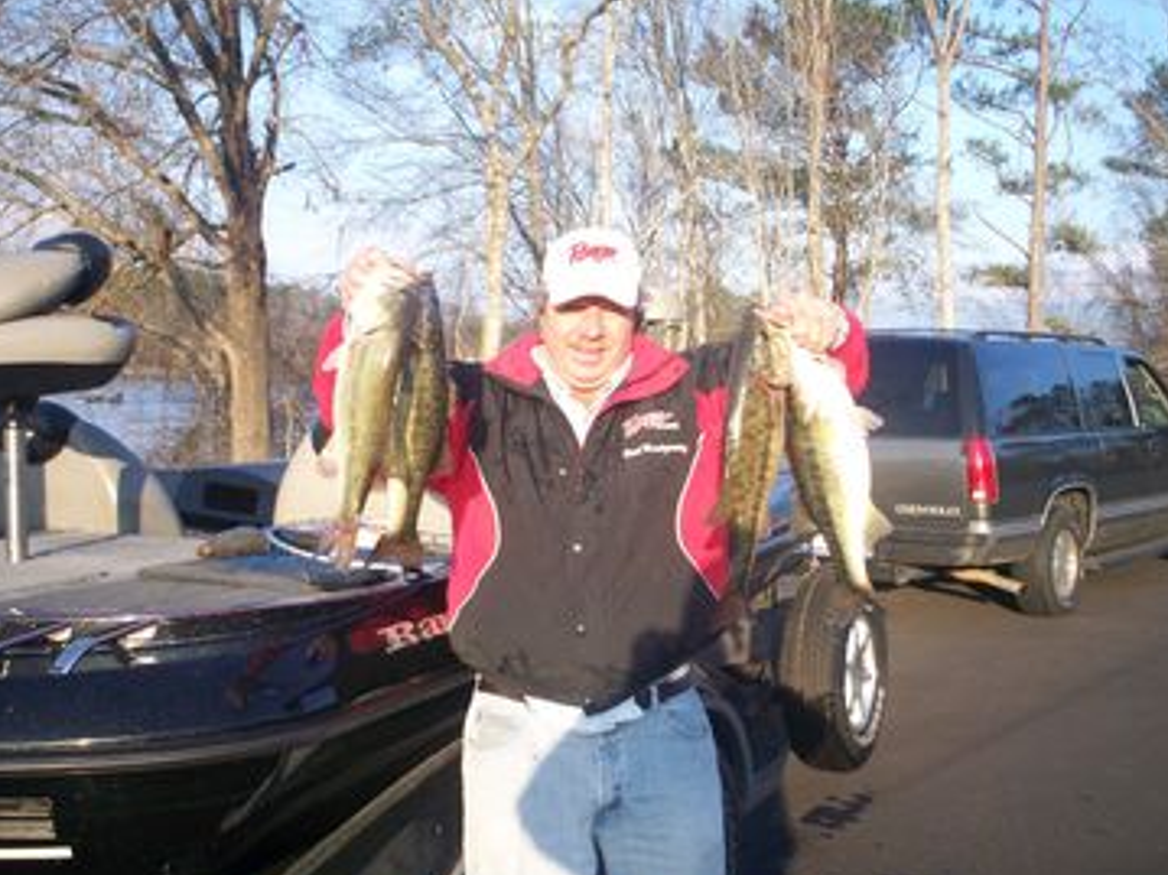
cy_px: 418
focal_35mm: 40
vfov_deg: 35.9
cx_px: 584
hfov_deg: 46.8
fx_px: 1349
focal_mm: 6
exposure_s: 1/176
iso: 100
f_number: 4.5
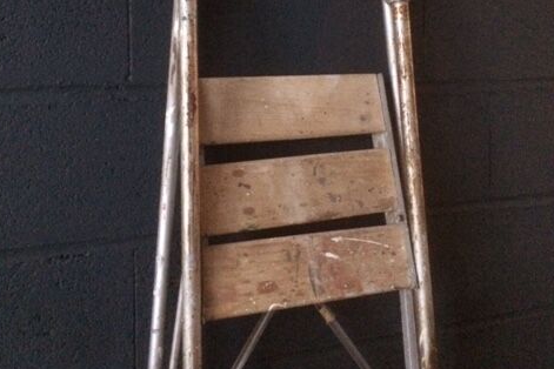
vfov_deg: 32.0
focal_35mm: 41
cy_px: 93
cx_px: 274
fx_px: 631
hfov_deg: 47.4
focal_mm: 4.15
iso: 800
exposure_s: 1/17
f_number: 2.2
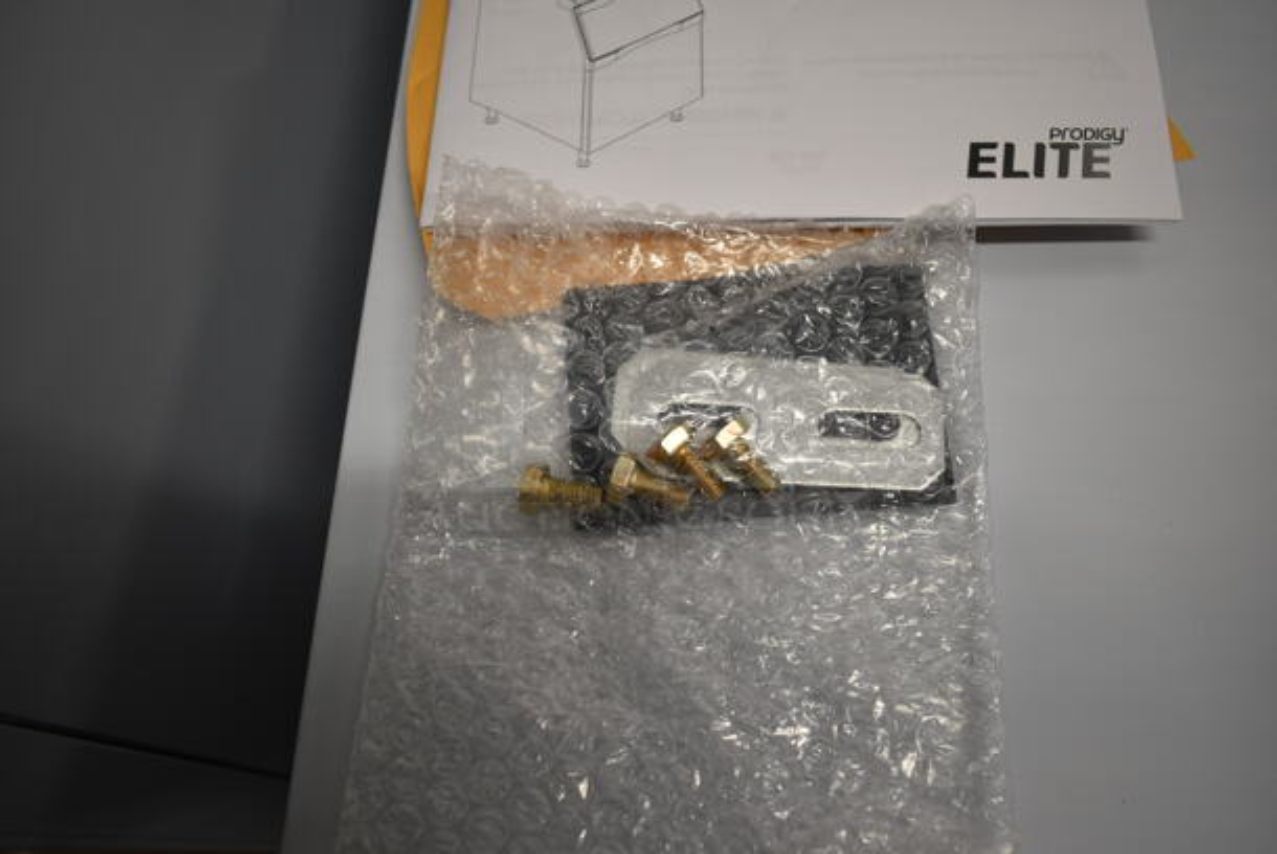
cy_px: 427
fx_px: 959
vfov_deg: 48.0
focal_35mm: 27
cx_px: 638
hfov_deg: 67.3
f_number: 3.5
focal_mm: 18
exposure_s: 1/30
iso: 250
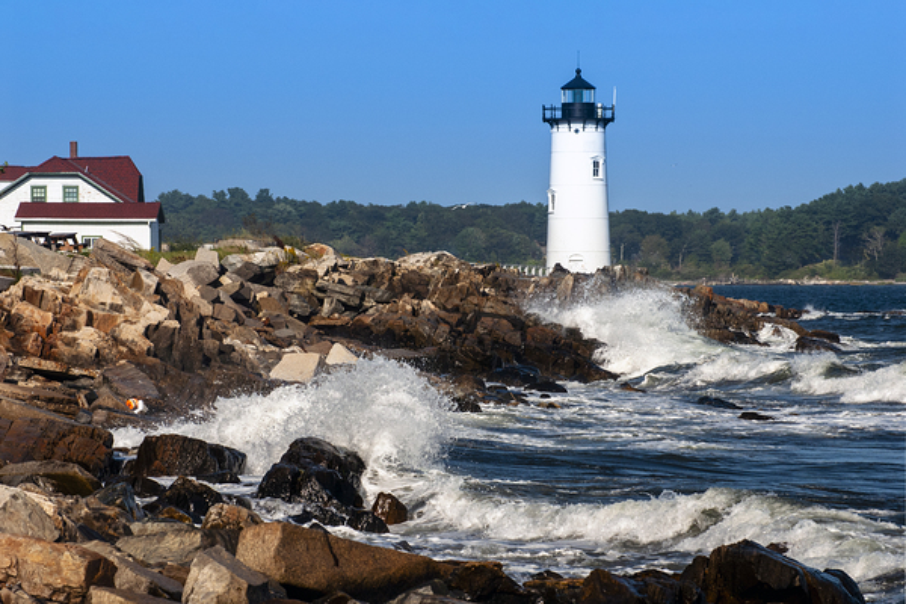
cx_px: 453
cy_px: 302
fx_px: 5285
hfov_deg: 9.8
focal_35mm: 210
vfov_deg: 6.5
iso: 320
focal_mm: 140
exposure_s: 1/800
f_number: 11
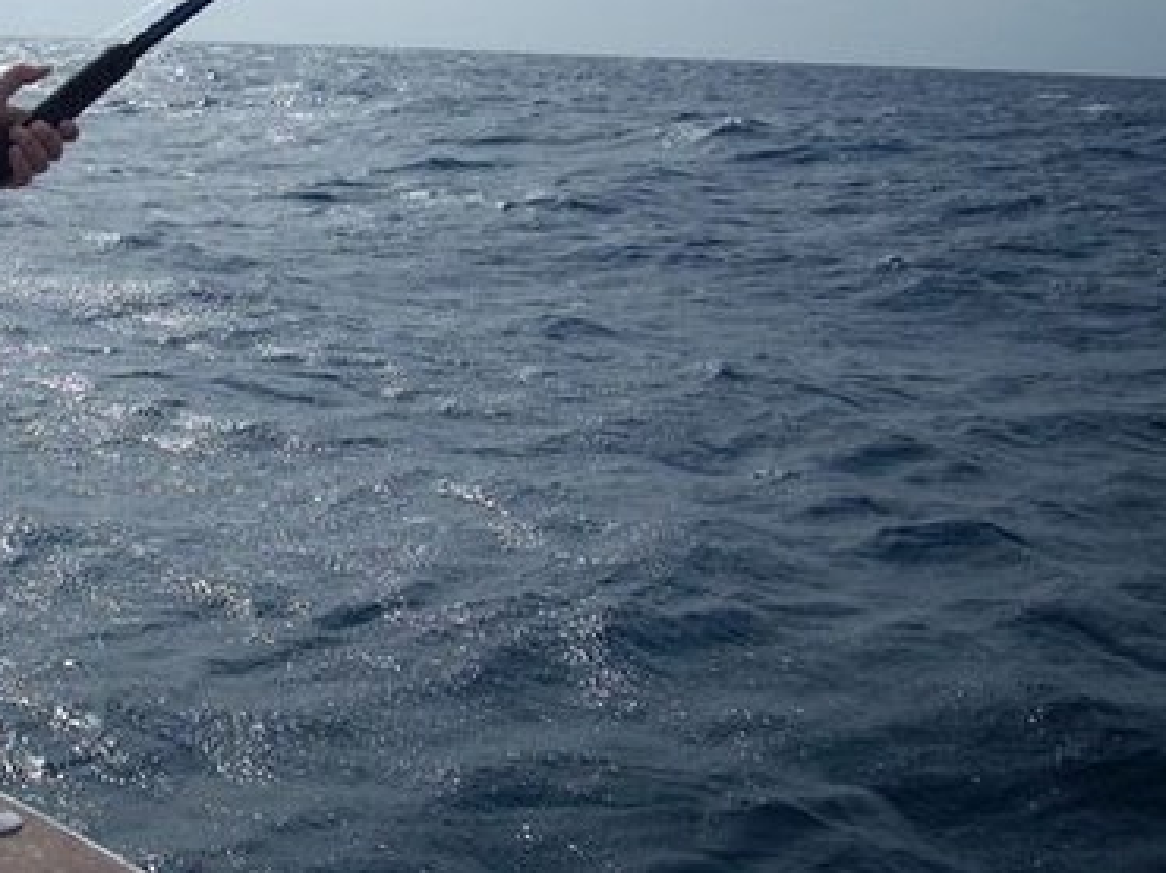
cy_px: 180
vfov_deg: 22.9
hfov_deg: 29.9
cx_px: 208
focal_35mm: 63
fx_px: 2121
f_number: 5.6
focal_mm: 6.2
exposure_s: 1/677
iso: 64
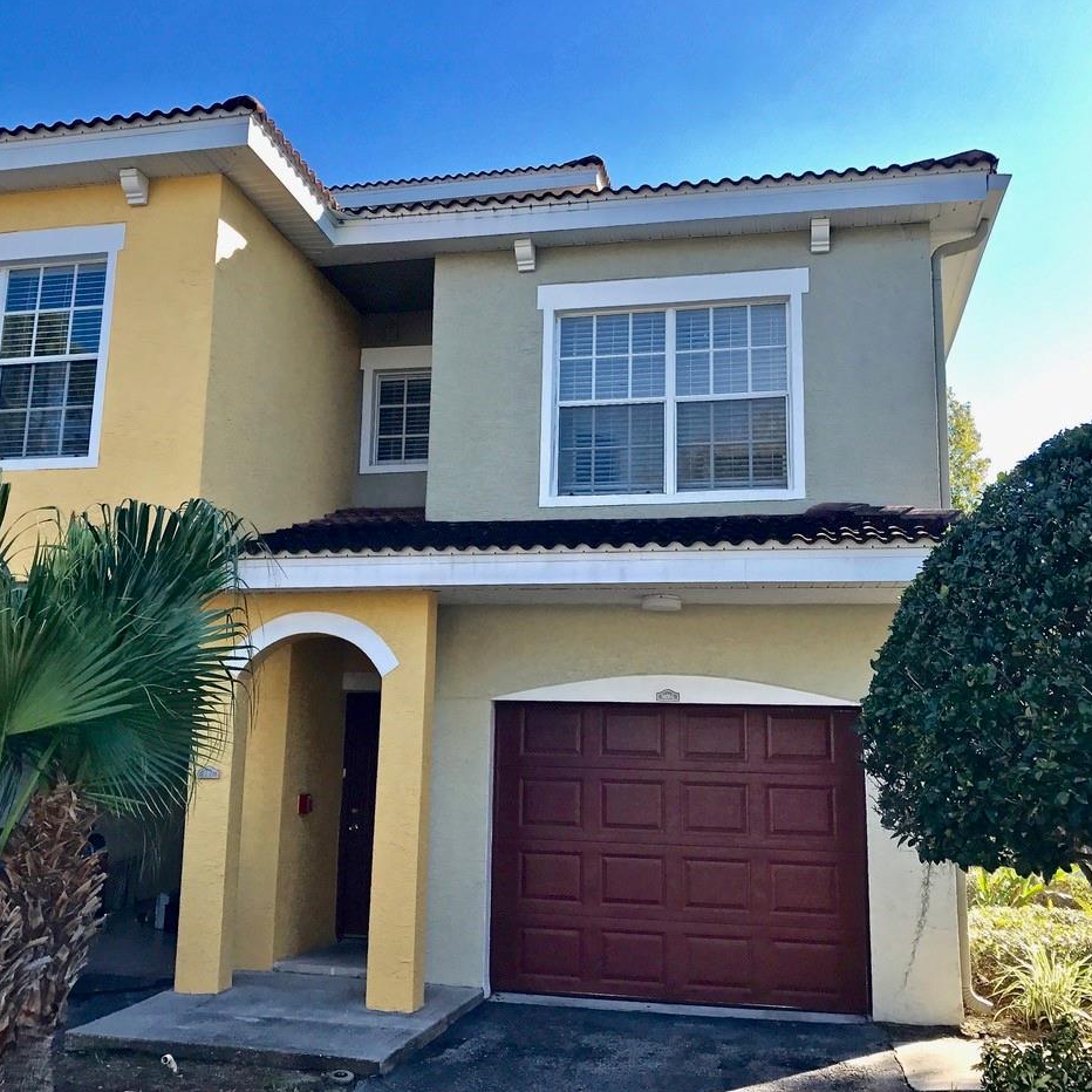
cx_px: 517
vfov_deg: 48.5
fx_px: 1213
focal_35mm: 34
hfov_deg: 48.4
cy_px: 541
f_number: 1.8
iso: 20
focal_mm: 3.99
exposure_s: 1/778
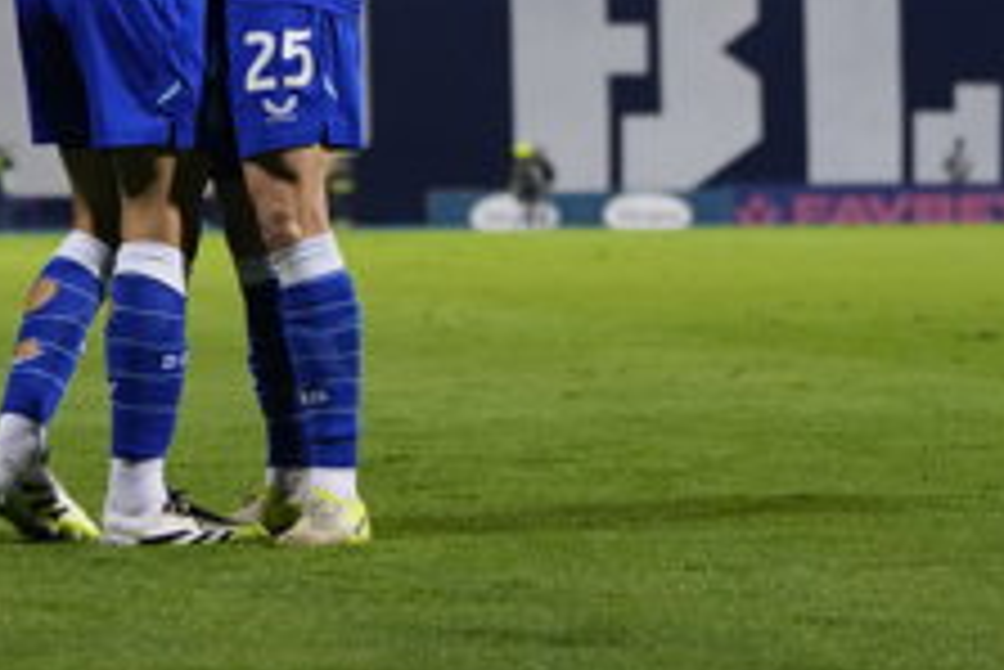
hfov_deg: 10.0
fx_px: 5693
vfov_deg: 6.7
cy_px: -92
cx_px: 180
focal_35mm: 204
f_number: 2.8
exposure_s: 1/1000
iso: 3200
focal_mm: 70
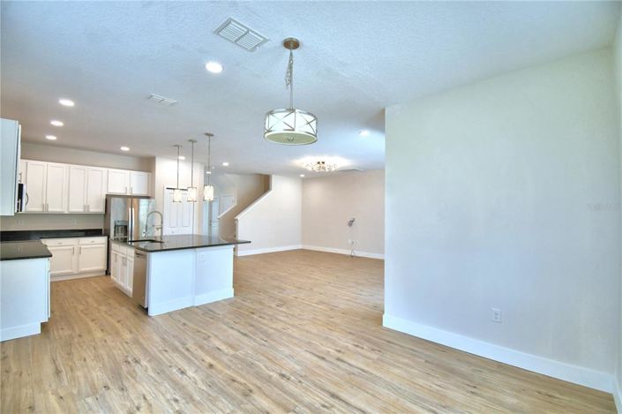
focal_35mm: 15
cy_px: 207
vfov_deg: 77.2
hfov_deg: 100.4
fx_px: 259
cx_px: 311
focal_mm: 10
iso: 220
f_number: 4.5
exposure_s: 1/125
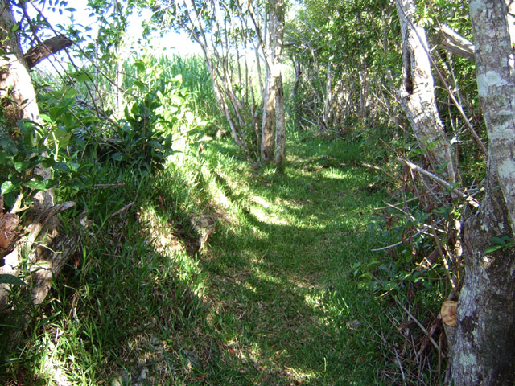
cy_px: 193
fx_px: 461
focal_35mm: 31
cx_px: 258
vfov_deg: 45.4
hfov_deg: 58.4
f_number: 2.7
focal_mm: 8.13
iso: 100
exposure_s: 1/125
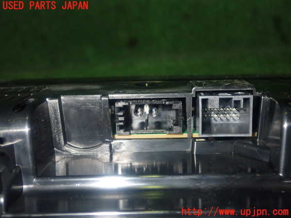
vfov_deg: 32.9
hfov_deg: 42.9
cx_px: 146
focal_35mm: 44
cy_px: 109
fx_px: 370
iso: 640
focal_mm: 7.84
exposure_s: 1/40
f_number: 9
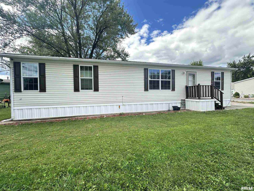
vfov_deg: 85.7
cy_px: 96
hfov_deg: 102.1
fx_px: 103
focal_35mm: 14
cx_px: 127
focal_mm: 2.22
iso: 40
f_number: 2.2
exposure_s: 1/399
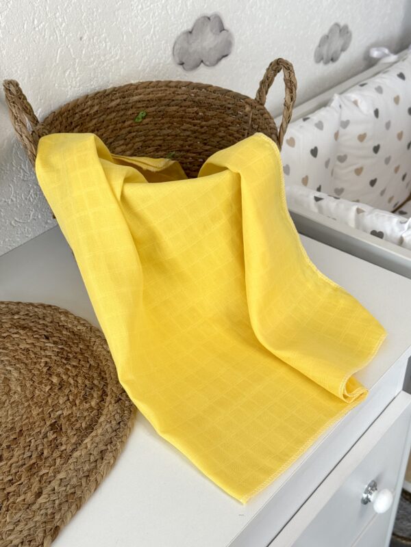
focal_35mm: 48
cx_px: 206
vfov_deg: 39.7
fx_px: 760
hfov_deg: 30.3
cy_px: 274
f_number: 1.78
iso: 64
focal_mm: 6.76
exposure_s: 1/351
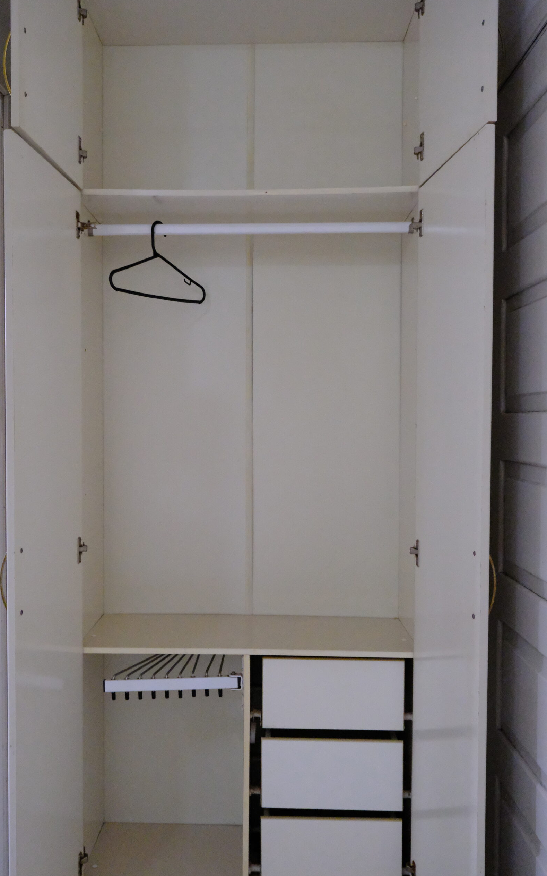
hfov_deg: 40.6
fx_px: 739
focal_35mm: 31
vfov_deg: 61.2
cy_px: 439
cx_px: 253
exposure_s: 1/180
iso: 12800
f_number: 6.4
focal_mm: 20.2
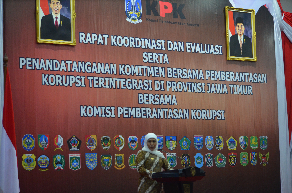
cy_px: 96
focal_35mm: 98
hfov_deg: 21.0
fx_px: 789
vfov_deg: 14.0
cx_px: 146
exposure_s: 1/100
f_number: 4.5
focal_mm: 65
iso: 1600
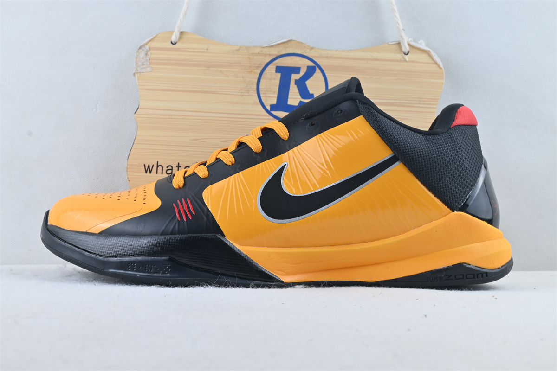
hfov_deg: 46.4
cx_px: 278
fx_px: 650
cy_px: 186
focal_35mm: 42
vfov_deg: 31.9
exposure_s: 1/13
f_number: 10
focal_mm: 28
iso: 100
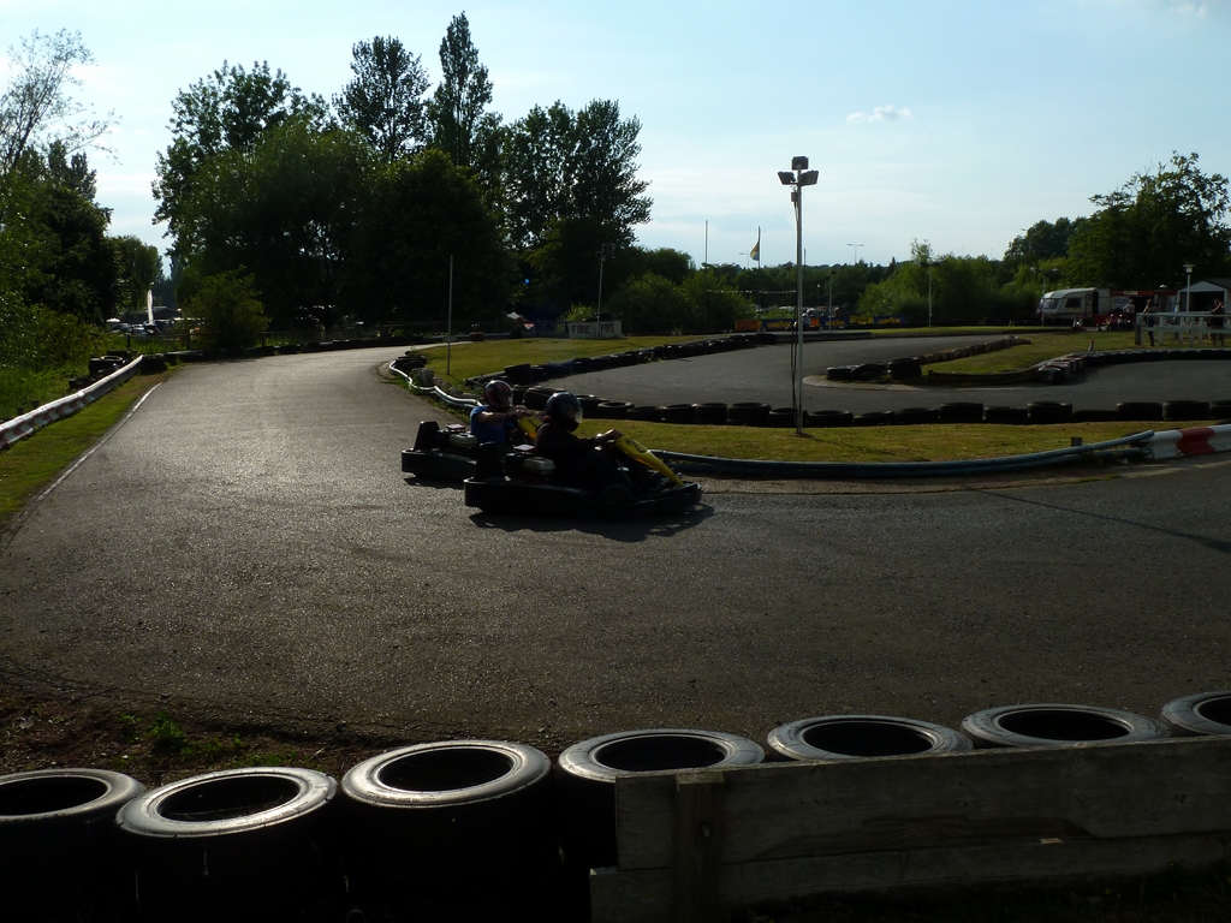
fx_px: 1245
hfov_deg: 52.6
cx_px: 616
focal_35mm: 35
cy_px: 462
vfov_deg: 40.7
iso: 80
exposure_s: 1/500
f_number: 6.3
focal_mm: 5.7
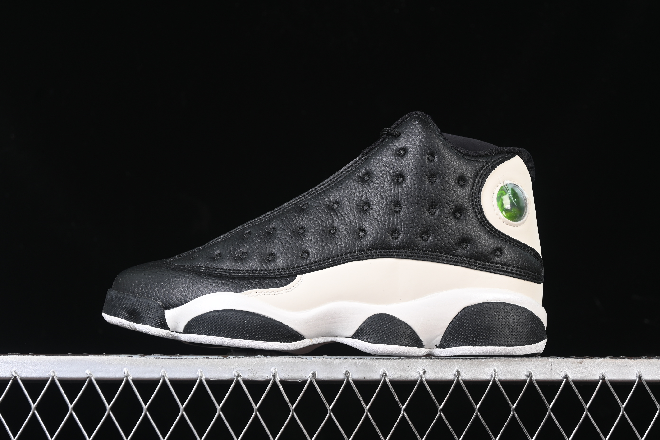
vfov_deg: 18.2
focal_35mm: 75
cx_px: 330
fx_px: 1375
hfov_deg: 27.0
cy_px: 220
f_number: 6.3
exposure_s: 1/50
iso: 160
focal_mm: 50
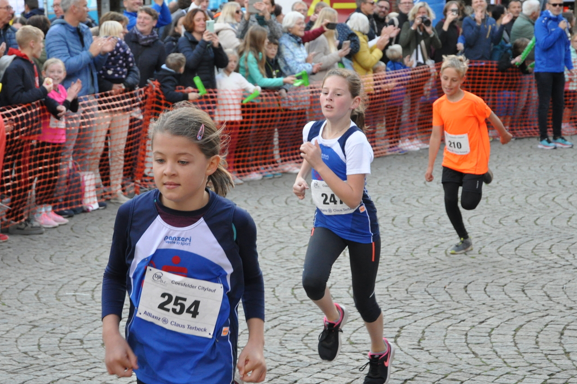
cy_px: 210
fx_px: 1553
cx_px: 232
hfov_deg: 21.0
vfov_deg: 14.1
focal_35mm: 97
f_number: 5
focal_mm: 46
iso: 1100
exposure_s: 1/500
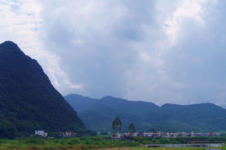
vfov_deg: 31.1
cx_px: 129
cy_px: 84
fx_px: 270
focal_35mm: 43
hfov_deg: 45.3
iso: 100
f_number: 7.1
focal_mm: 24
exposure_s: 1/500
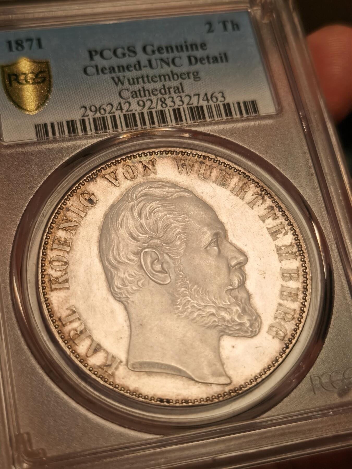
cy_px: 234
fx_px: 732
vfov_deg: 35.5
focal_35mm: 54
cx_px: 176
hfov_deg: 27.0
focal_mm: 5.56
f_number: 16
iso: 50
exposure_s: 1/1575
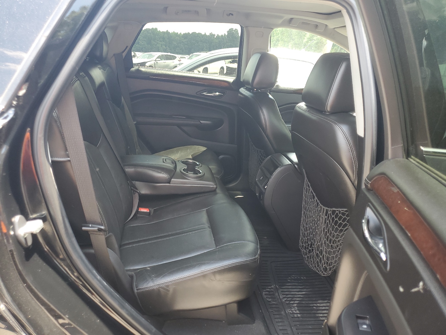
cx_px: 223
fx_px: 335
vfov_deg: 53.1
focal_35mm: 26
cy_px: 168
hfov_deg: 67.3
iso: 55
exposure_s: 1/120
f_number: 1.5
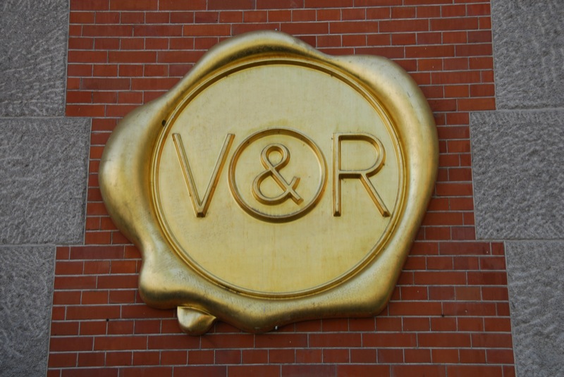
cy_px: 188
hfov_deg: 33.4
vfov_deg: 22.7
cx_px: 282
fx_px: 941
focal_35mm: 60
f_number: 5.6
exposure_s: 1/125
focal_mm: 40
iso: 100
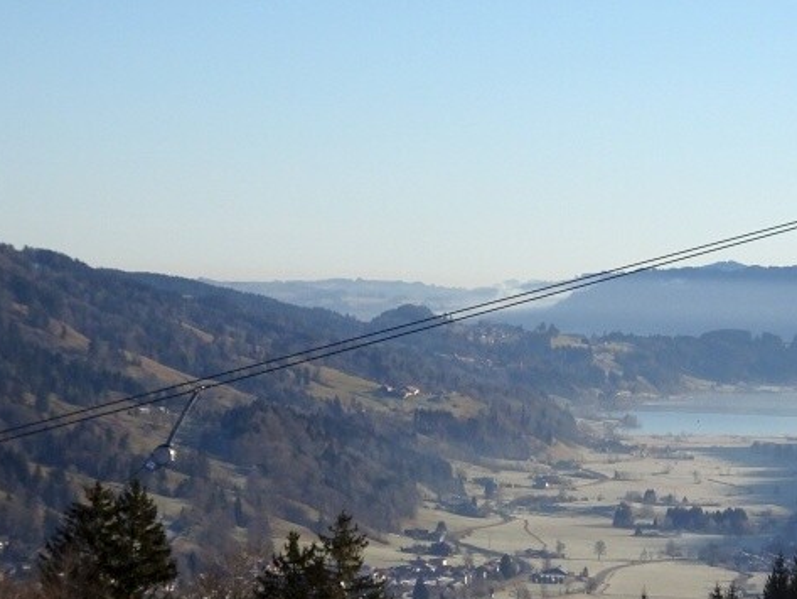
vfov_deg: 9.4
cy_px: 472
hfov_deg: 12.4
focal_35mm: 158
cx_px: 746
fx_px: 3639
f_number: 5
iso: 80
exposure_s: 1/640
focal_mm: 12.42
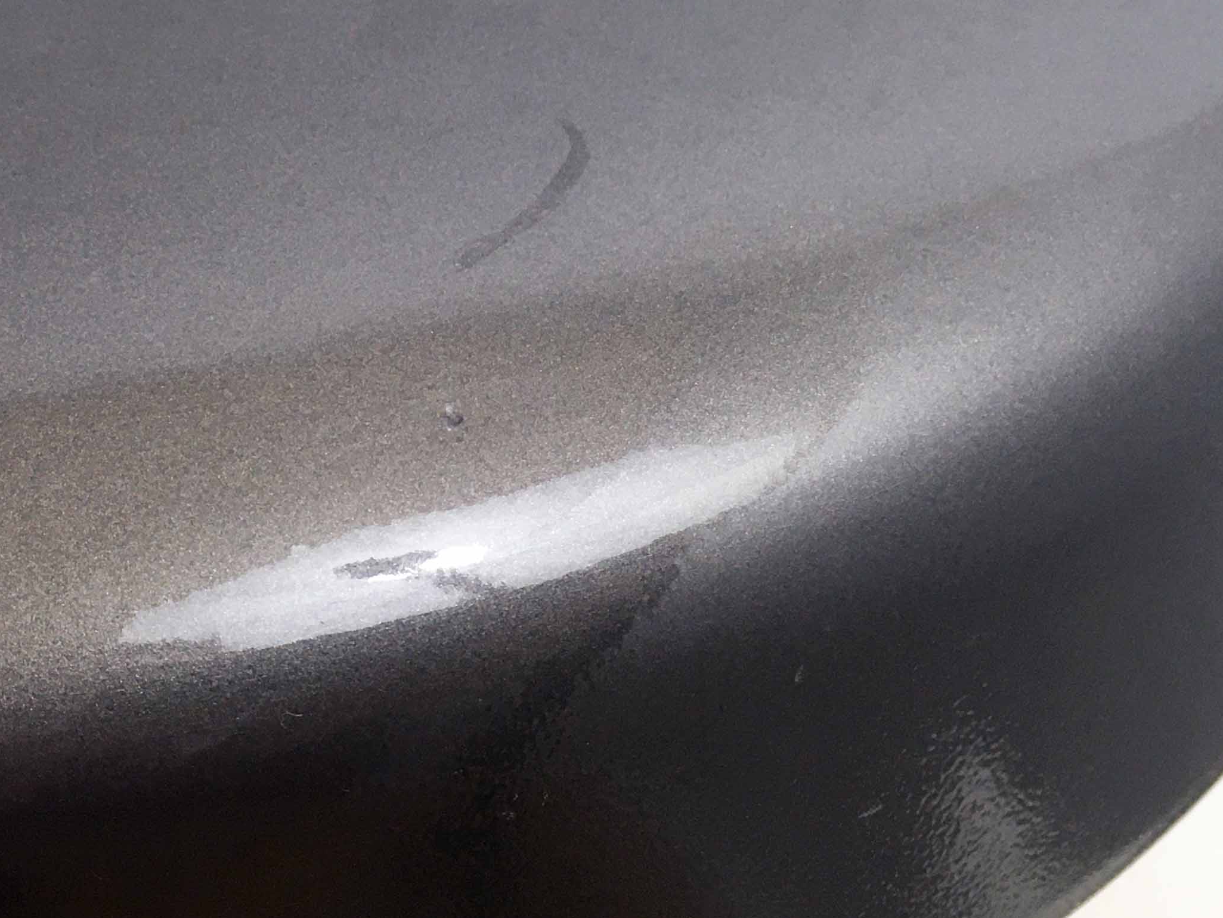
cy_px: 377
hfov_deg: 33.5
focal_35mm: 57
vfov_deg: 25.6
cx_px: 408
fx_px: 2014
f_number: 2.2
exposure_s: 1/33
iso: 50
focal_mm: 4.15
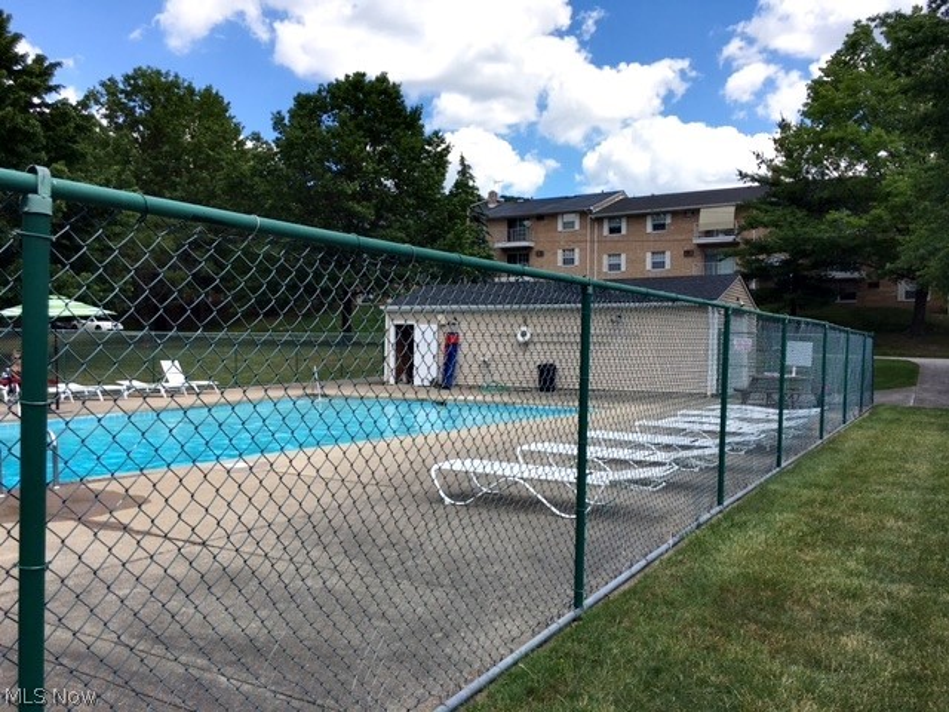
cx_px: 474
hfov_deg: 61.7
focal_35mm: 29
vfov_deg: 48.2
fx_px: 795
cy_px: 356
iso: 25
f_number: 2.2
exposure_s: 1/1202
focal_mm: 4.15
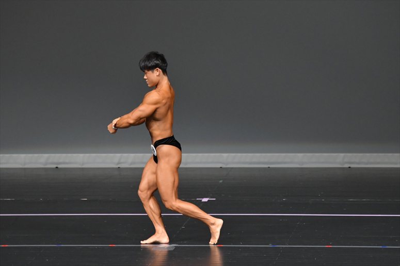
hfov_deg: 6.9
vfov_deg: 4.6
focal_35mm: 300
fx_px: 3332
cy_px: 133
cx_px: 200
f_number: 5.6
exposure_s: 1/400
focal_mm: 200
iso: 4000
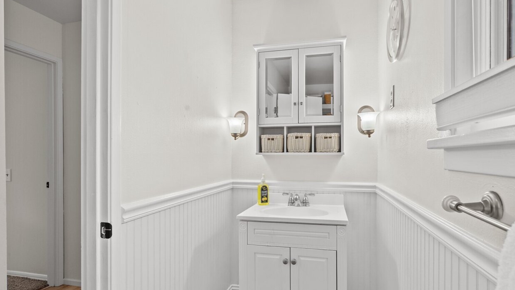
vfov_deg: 58.3
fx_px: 259
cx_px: 268
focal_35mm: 19
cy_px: 158
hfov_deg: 89.5
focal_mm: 16
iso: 640
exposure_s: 1/5
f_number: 9
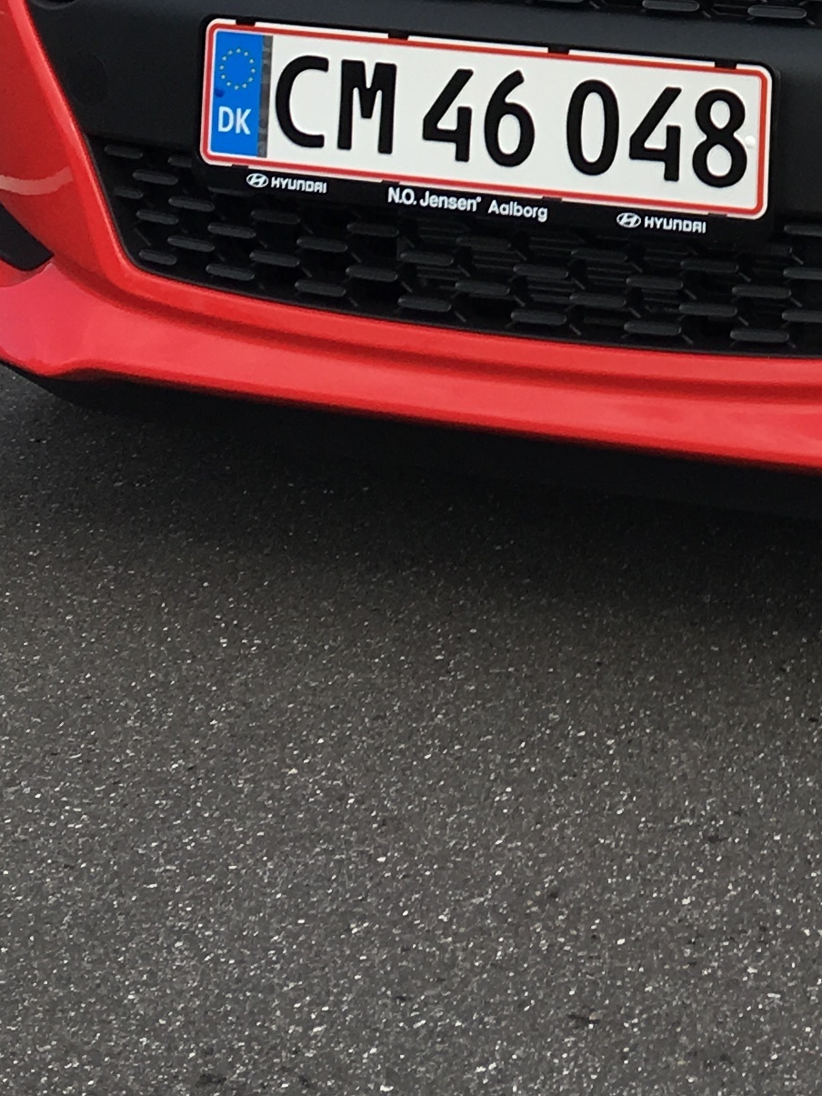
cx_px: 990
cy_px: -517
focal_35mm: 97
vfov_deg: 18.2
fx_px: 3071
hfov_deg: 14.7
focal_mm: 4.15
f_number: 2.2
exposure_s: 1/1054
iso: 25
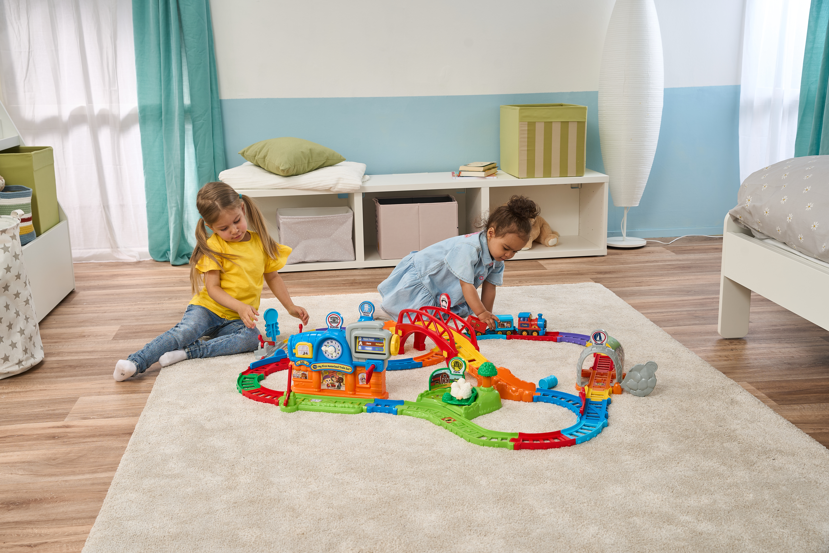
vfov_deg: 31.9
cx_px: 414
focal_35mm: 42
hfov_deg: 46.4
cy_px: 276
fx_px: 967
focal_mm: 42
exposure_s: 1/160
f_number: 7.1
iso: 160
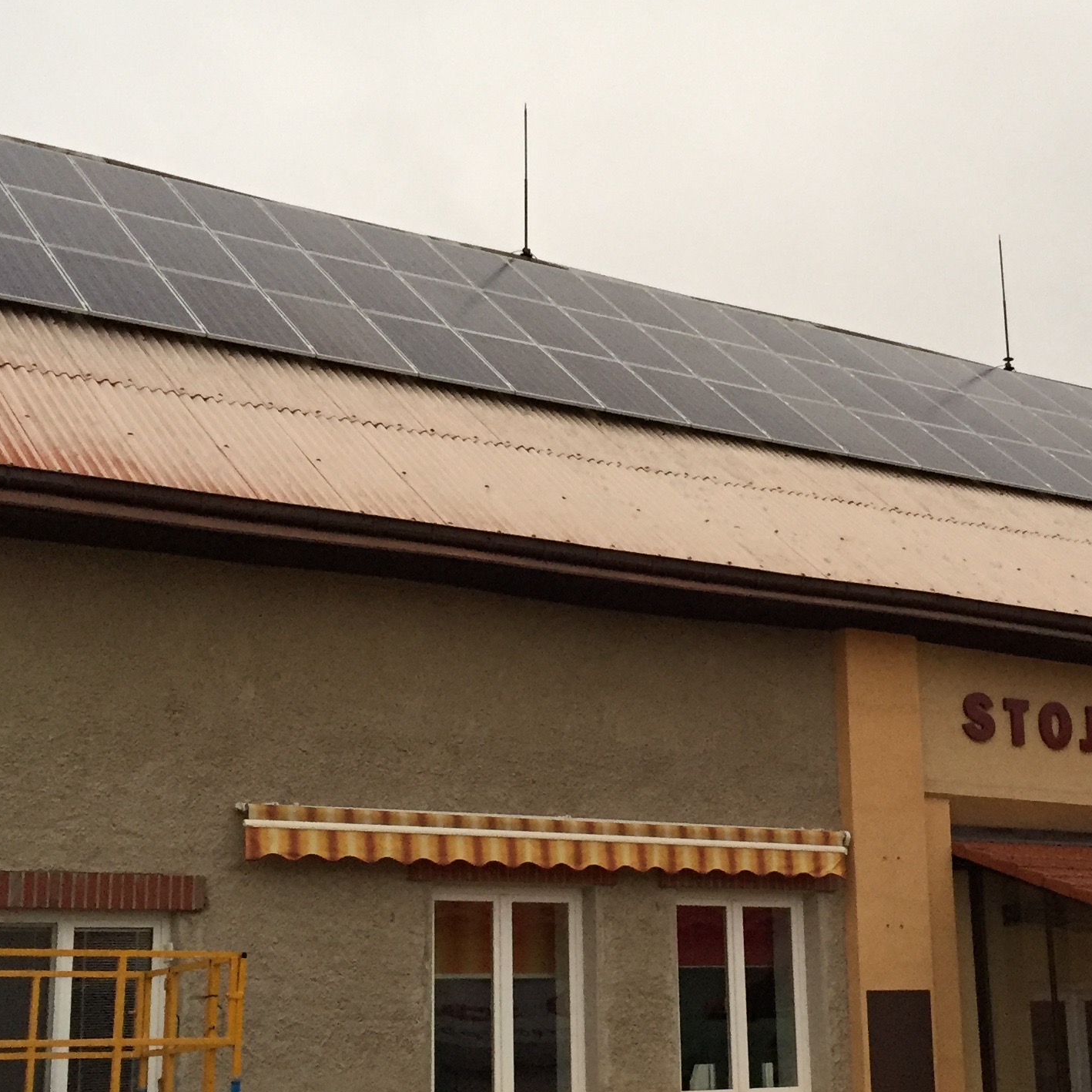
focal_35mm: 59
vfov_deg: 29.1
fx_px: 2106
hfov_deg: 28.8
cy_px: 571
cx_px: 771
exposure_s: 1/33
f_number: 2.2
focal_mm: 4.15
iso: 200
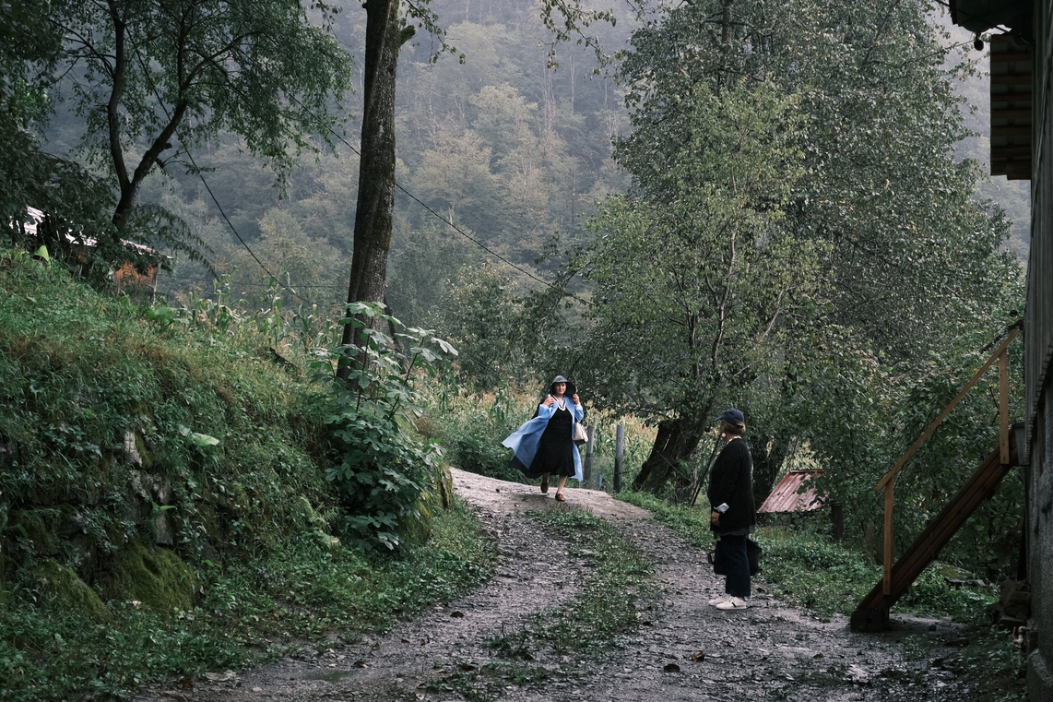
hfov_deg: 35.3
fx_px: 1638
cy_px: 319
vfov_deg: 24.2
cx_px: 697
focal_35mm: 56
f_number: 3.2
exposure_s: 1/250
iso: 160
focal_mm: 27
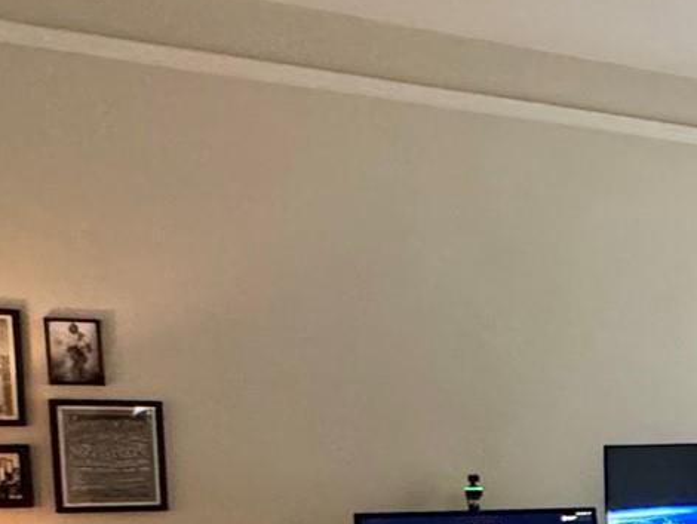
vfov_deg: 22.9
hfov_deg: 25.2
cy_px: 551
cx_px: 1007
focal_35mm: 61
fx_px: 1229
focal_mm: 2.22
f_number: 2.2
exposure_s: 1/60
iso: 1000
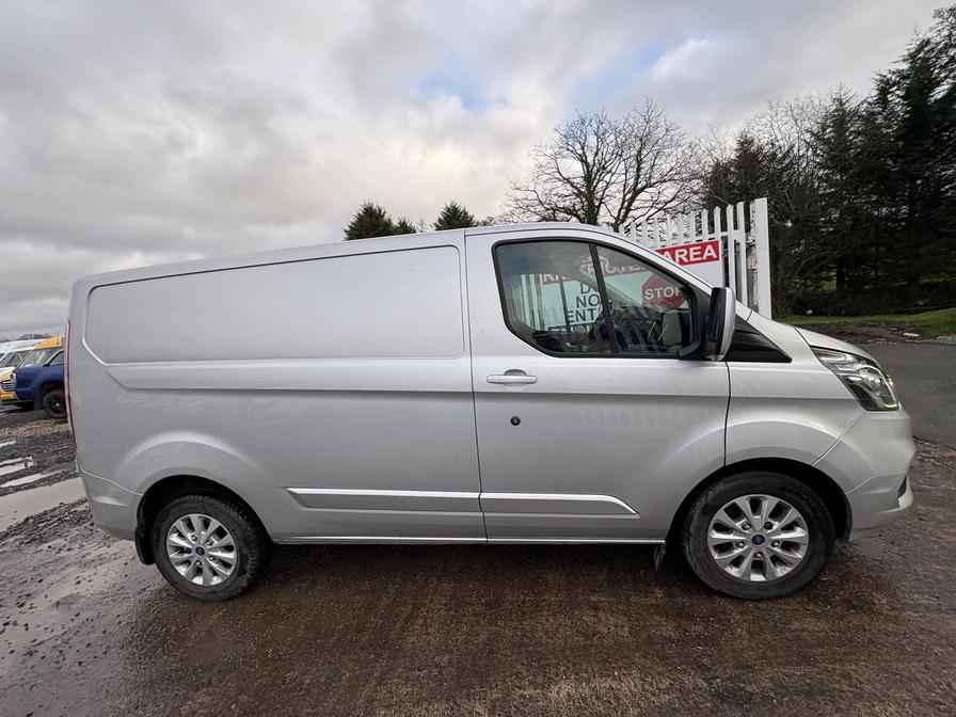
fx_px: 387
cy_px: 358
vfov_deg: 85.7
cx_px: 478
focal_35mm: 14
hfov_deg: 102.1
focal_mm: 2.22
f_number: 2.2
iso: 40
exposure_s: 1/456
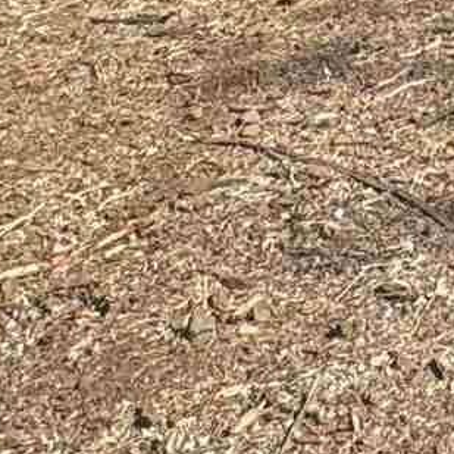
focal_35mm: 123
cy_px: -692
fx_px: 1825
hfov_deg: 11.6
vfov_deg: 11.4
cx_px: 1105
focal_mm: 2.22
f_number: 2.2
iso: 40
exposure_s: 1/405
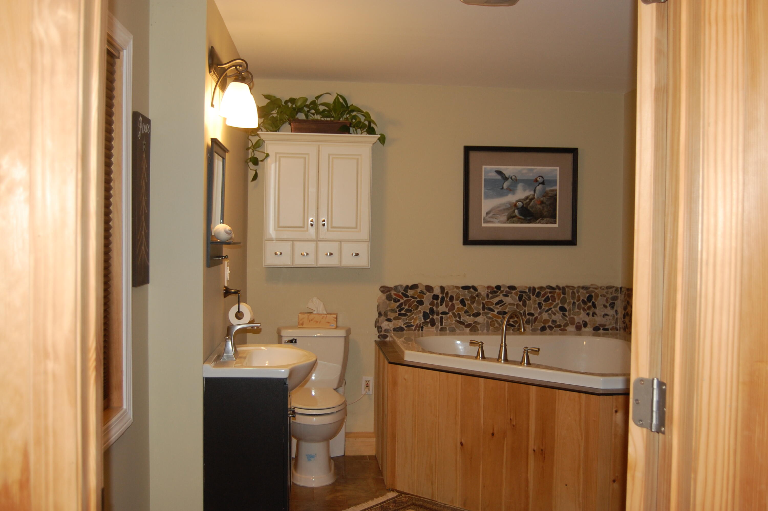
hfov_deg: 55.2
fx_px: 735
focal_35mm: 34
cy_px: 256
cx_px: 384
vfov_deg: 38.3
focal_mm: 23
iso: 400
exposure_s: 1/60
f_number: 3.8
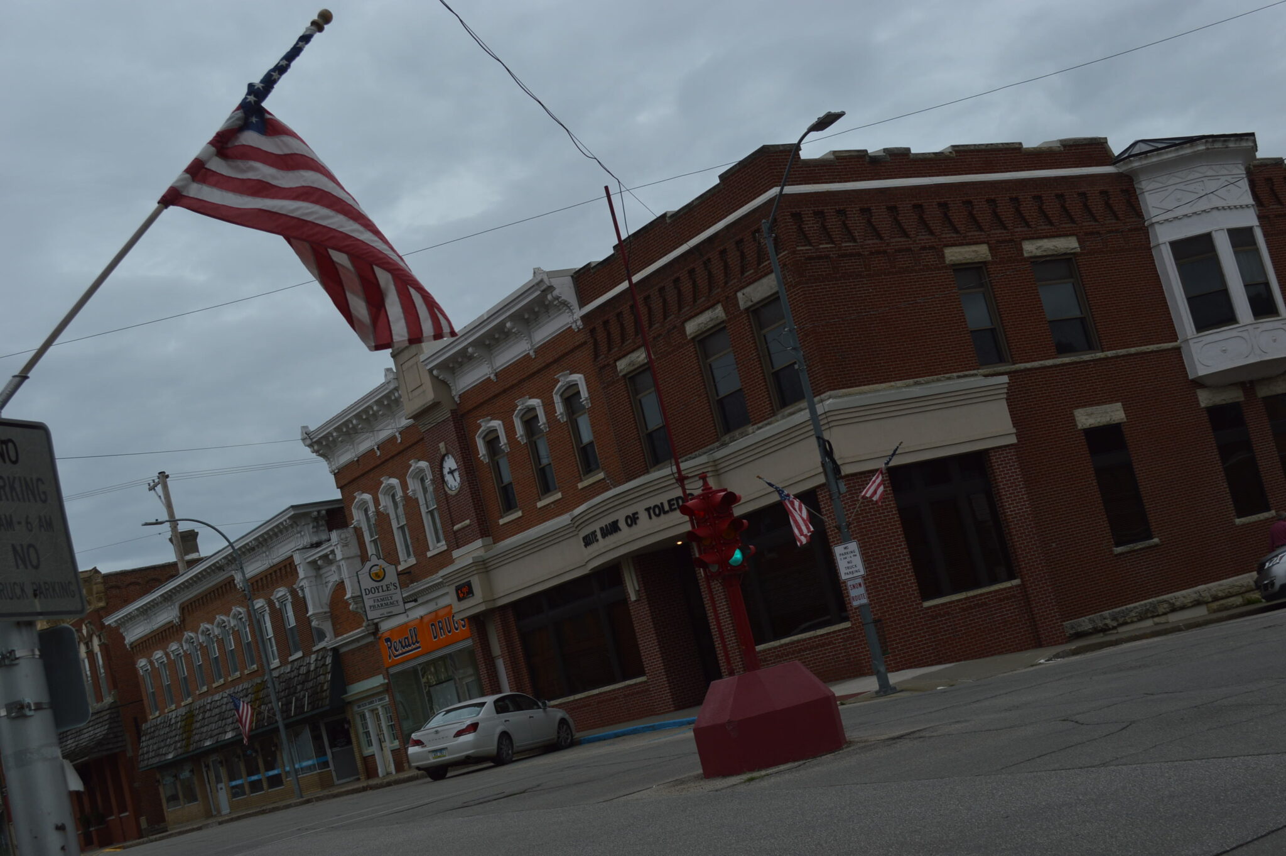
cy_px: 428
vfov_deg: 28.0
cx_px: 643
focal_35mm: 48
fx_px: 1713
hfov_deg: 41.1
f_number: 6.3
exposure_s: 1/160
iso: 100
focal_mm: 32
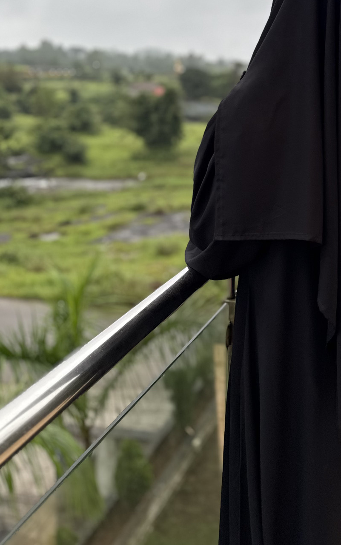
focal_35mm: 40
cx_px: 315
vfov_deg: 48.1
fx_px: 595
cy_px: 165
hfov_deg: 30.4
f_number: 1.78
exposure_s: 1/121
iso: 100
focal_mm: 6.76
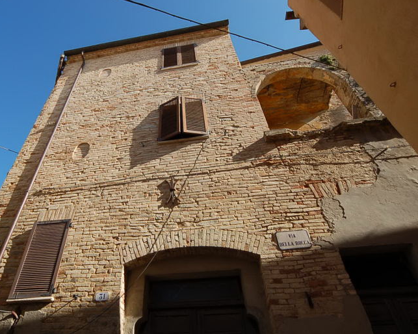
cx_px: 168
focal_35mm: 21
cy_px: 165
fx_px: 260
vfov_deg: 65.5
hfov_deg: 76.8
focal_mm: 12
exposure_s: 1/250
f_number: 8
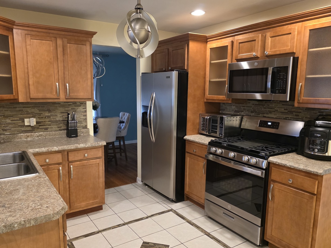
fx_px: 258
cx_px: 155
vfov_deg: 51.3
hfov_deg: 65.3
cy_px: 133
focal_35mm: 27
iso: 1000
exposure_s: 1/120
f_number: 1.7
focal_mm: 6.3
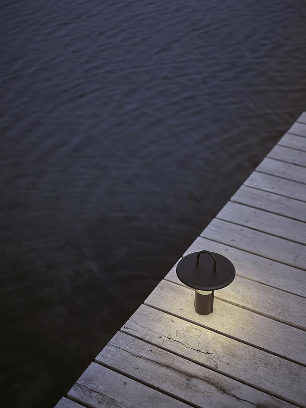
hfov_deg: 29.1
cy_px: 204
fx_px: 589
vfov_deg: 38.2
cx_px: 153
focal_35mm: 50
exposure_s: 1/50
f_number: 2.8
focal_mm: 63
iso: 800
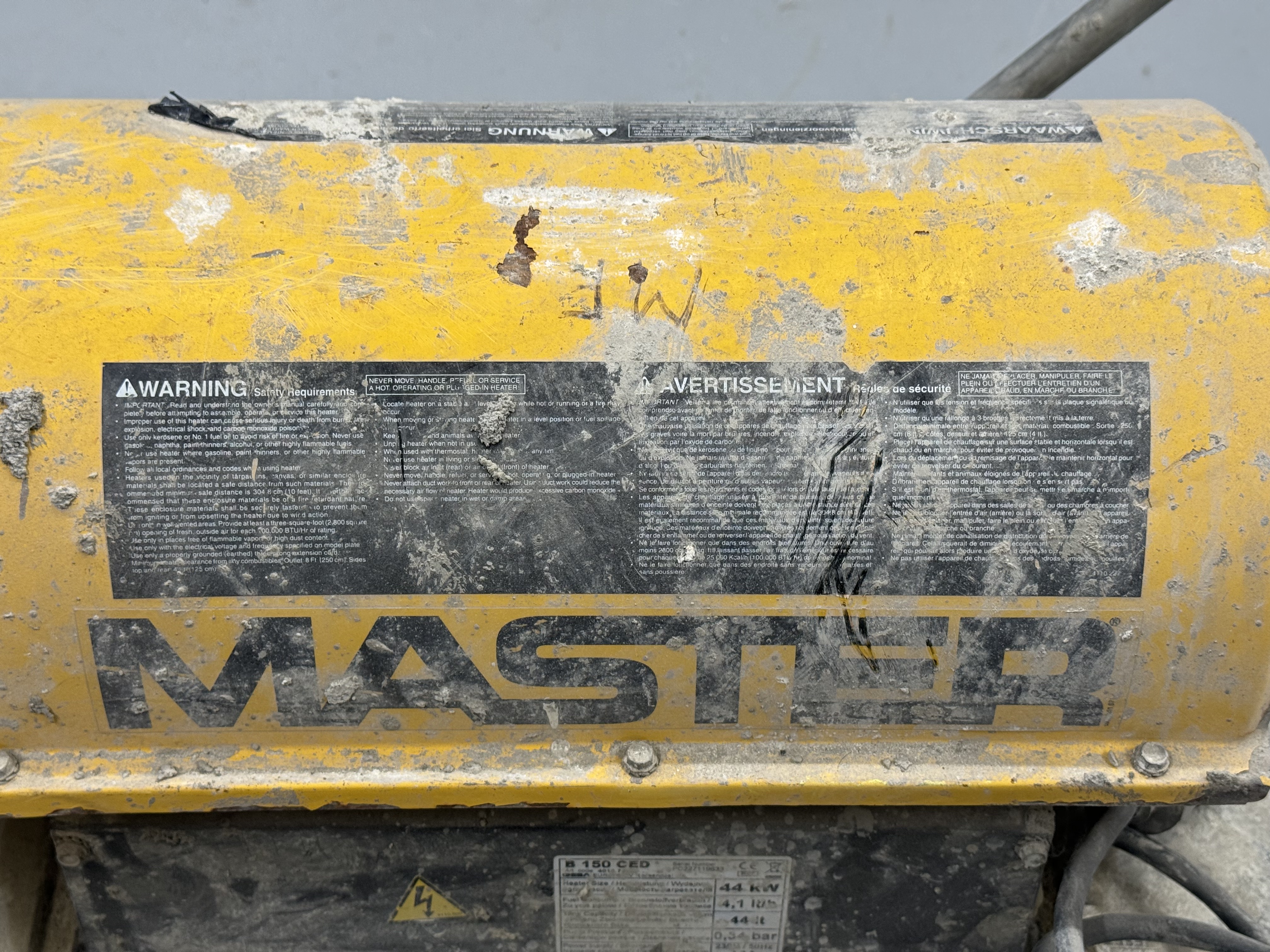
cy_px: 476
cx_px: 635
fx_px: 1761
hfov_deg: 39.7
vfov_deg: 30.3
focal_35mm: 48
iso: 80
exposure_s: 1/100
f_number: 1.78
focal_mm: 6.86
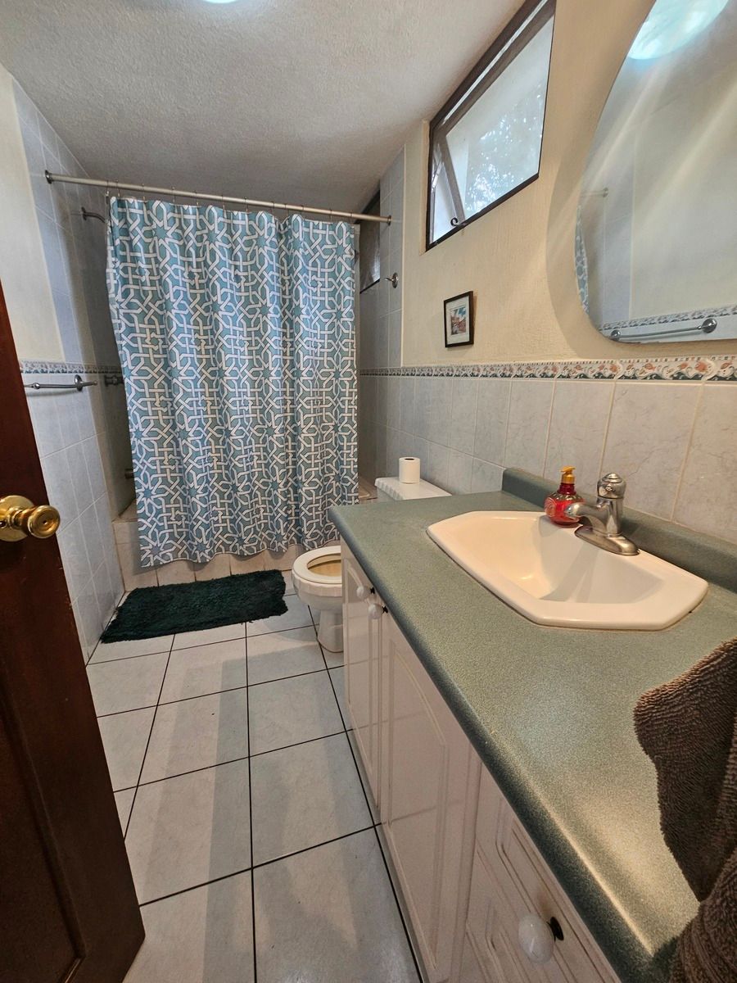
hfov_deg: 89.9
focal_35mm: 13
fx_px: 369
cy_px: 492
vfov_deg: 106.2
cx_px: 368
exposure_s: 1/30
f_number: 2.2
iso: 320
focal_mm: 2.2
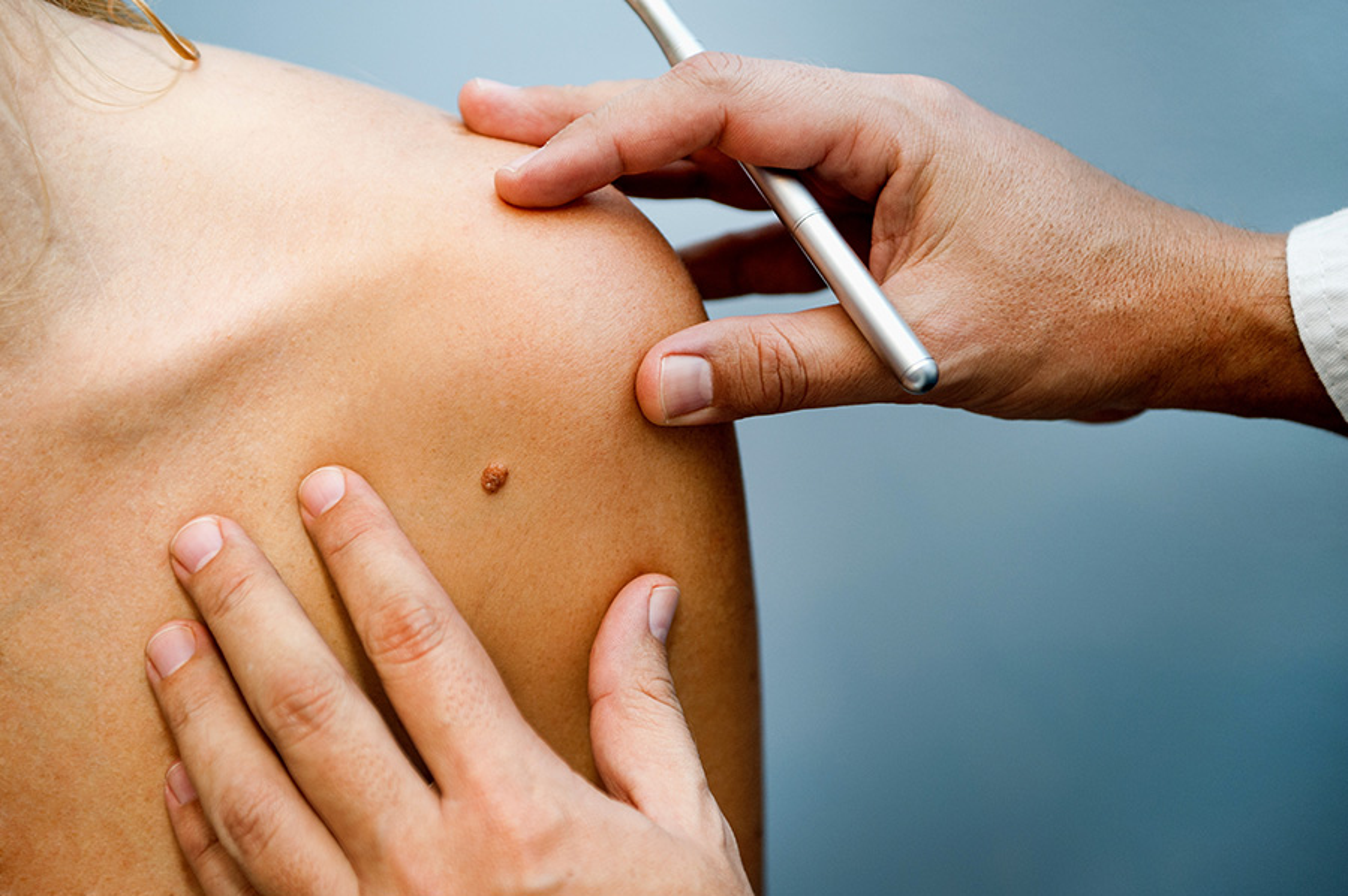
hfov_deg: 35.7
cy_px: 448
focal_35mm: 56
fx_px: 2096
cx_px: 674
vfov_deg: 24.2
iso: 400
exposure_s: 1/60
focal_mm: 56
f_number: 3.5
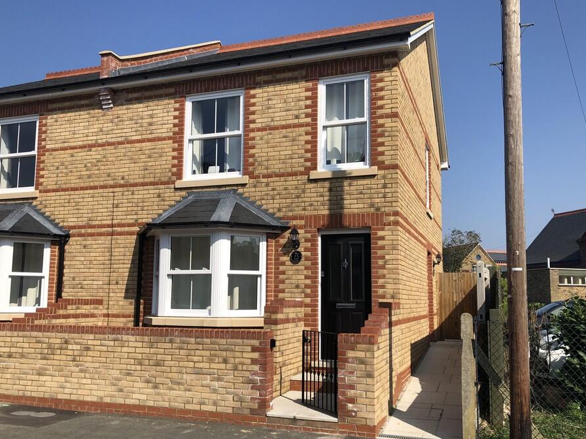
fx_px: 542
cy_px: 241
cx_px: 305
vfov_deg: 44.1
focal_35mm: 32
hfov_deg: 56.8
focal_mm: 3.99
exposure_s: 1/2288
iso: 20
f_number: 1.8
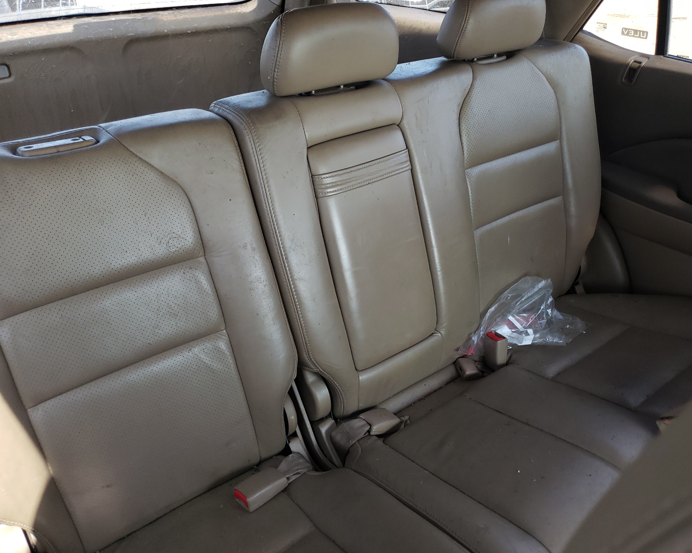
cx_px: 363
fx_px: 573
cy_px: 278
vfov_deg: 51.5
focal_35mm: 28
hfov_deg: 62.2
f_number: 1.5
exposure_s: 1/120
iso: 70
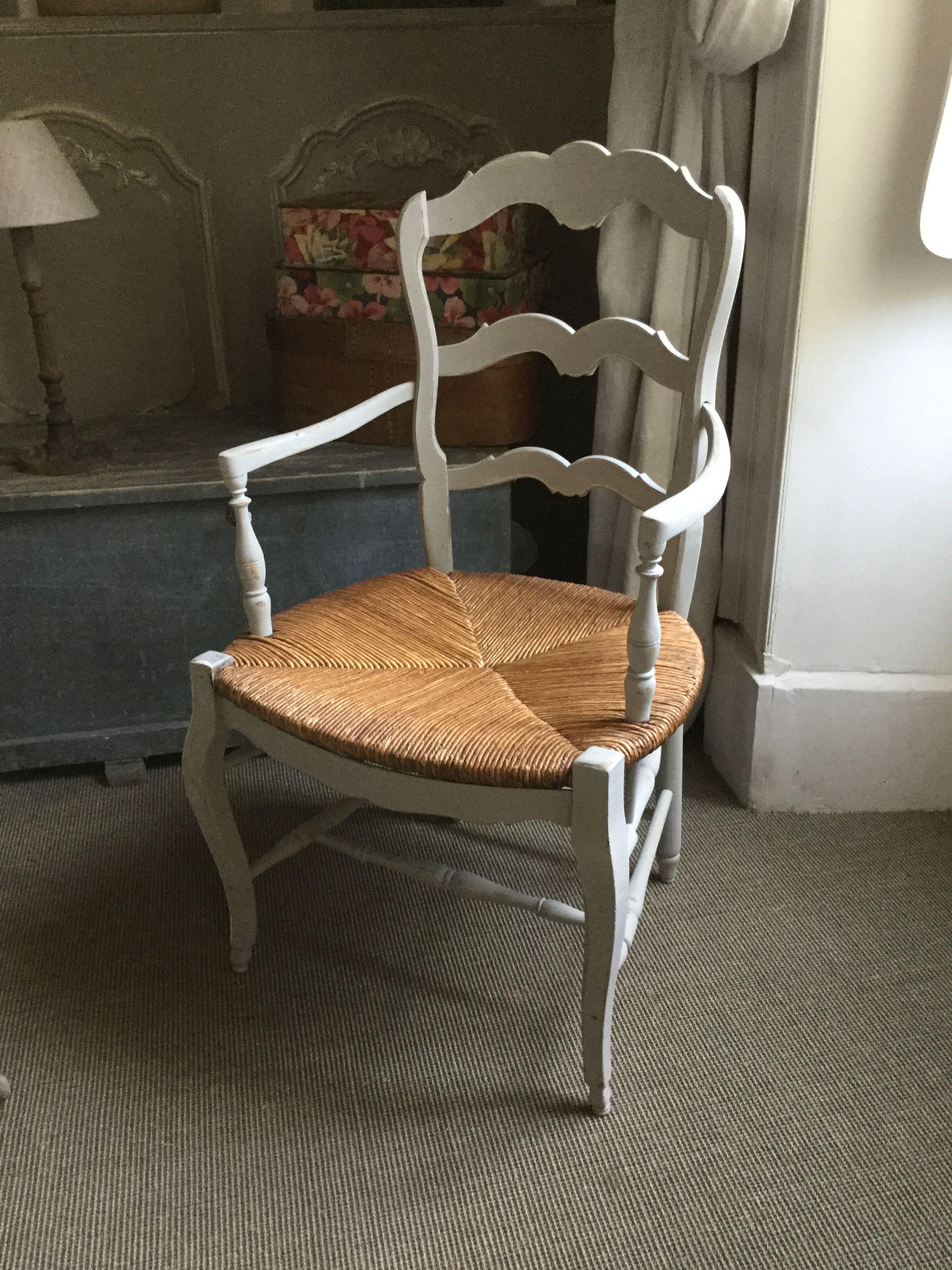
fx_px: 1137
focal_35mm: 31
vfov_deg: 58.4
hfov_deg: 45.4
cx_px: 476
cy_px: 635
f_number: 2.4
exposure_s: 1/33
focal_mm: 3.3
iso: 200
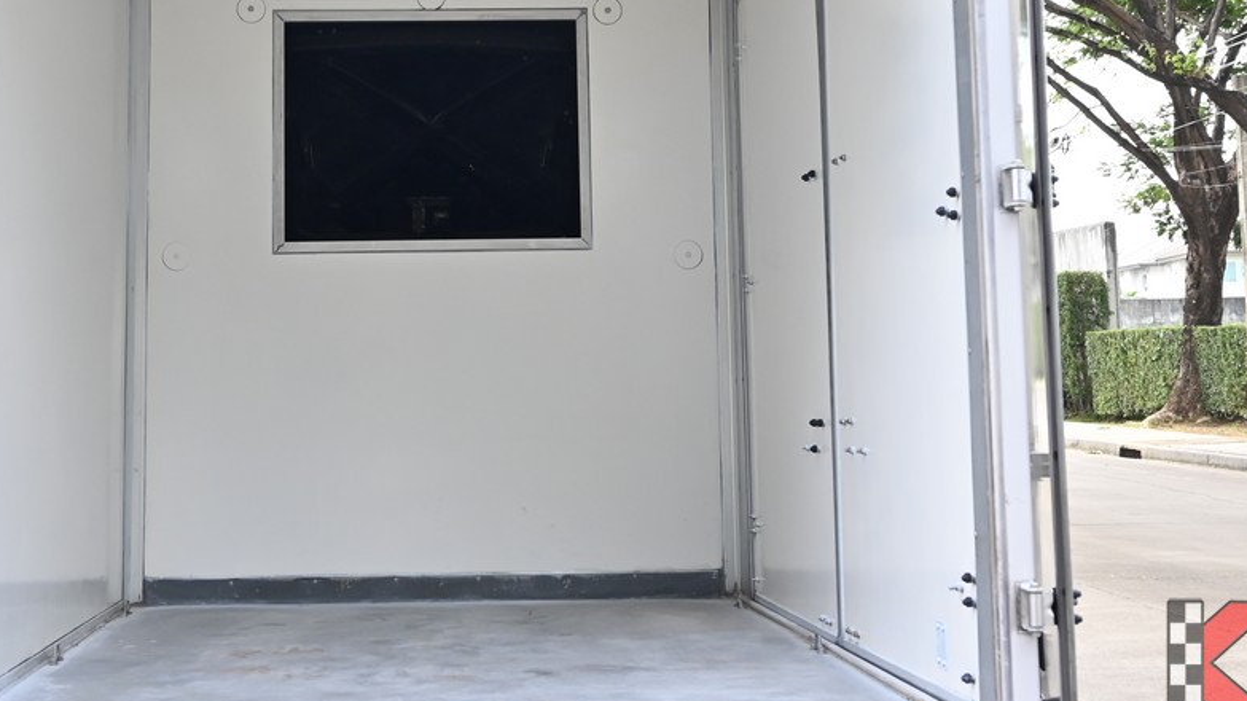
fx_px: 1752
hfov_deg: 38.9
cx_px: 459
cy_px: 187
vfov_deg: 22.4
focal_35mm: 53
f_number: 5.6
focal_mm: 24
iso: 560
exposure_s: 1/350
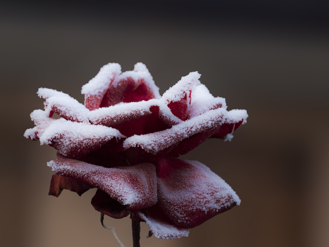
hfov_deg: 18.2
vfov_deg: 13.7
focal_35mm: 108
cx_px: 166
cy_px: 156
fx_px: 1026
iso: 100
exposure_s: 1/160
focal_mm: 42
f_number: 5.6
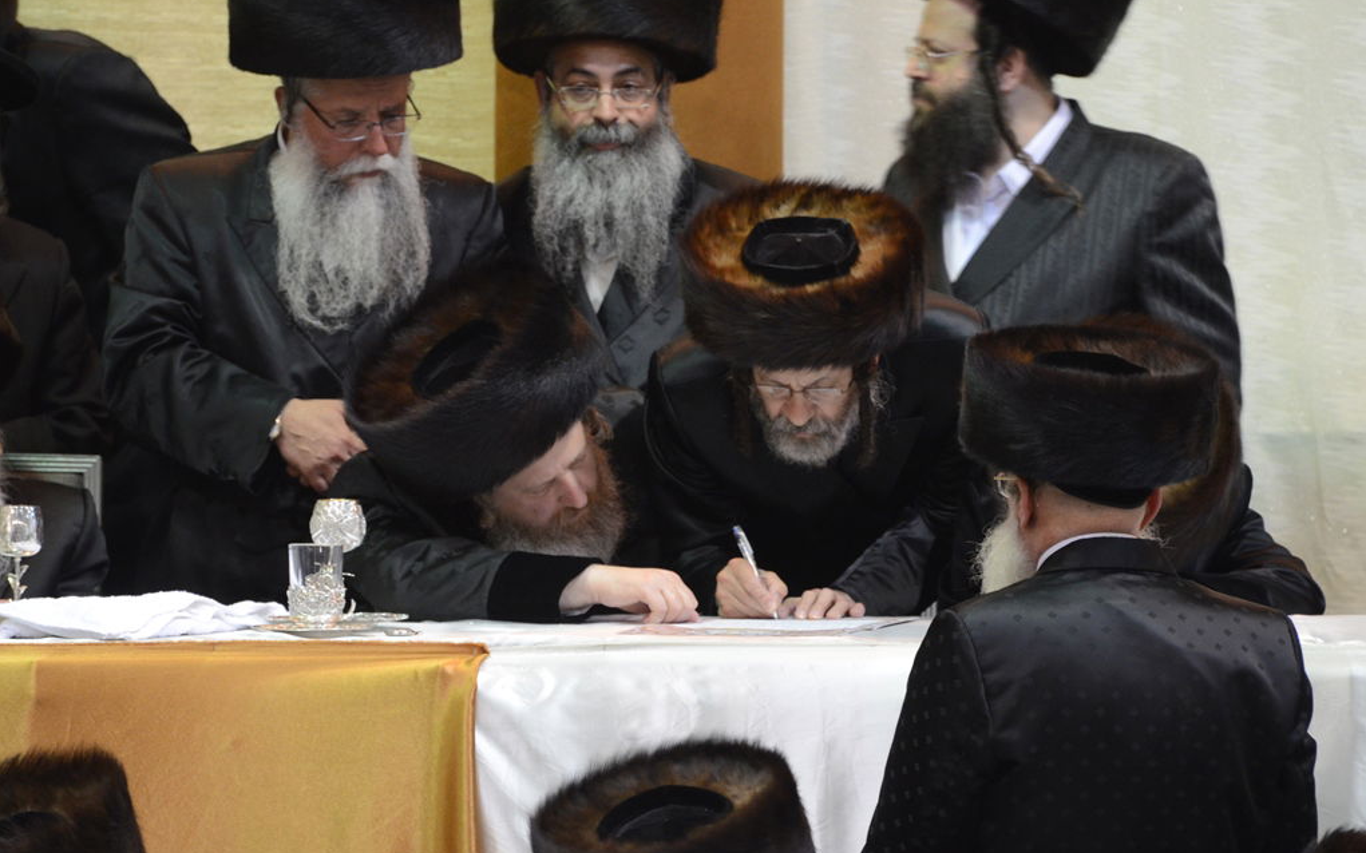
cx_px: 684
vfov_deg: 3.7
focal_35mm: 352
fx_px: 13104
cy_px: 447
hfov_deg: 6.0
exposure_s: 1/25
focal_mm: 230
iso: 1600
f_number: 5.3
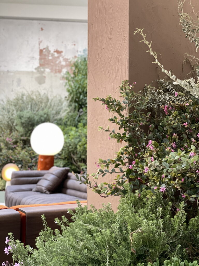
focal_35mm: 52
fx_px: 399
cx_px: 100
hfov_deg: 28.0
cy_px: 133
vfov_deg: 36.8
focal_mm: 6
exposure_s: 1/100
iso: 250
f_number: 2
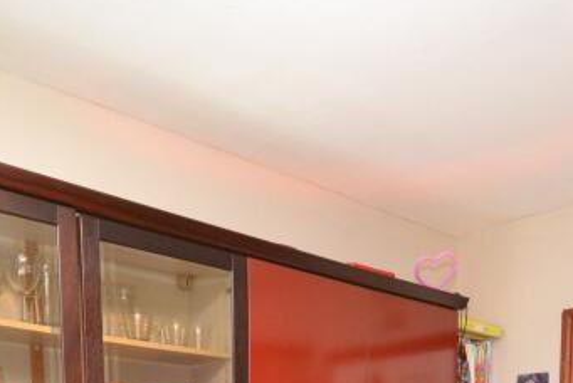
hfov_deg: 43.1
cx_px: 373
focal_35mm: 45
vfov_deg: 24.0
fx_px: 717
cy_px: 564
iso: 900
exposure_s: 1/60
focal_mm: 10
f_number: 3.5
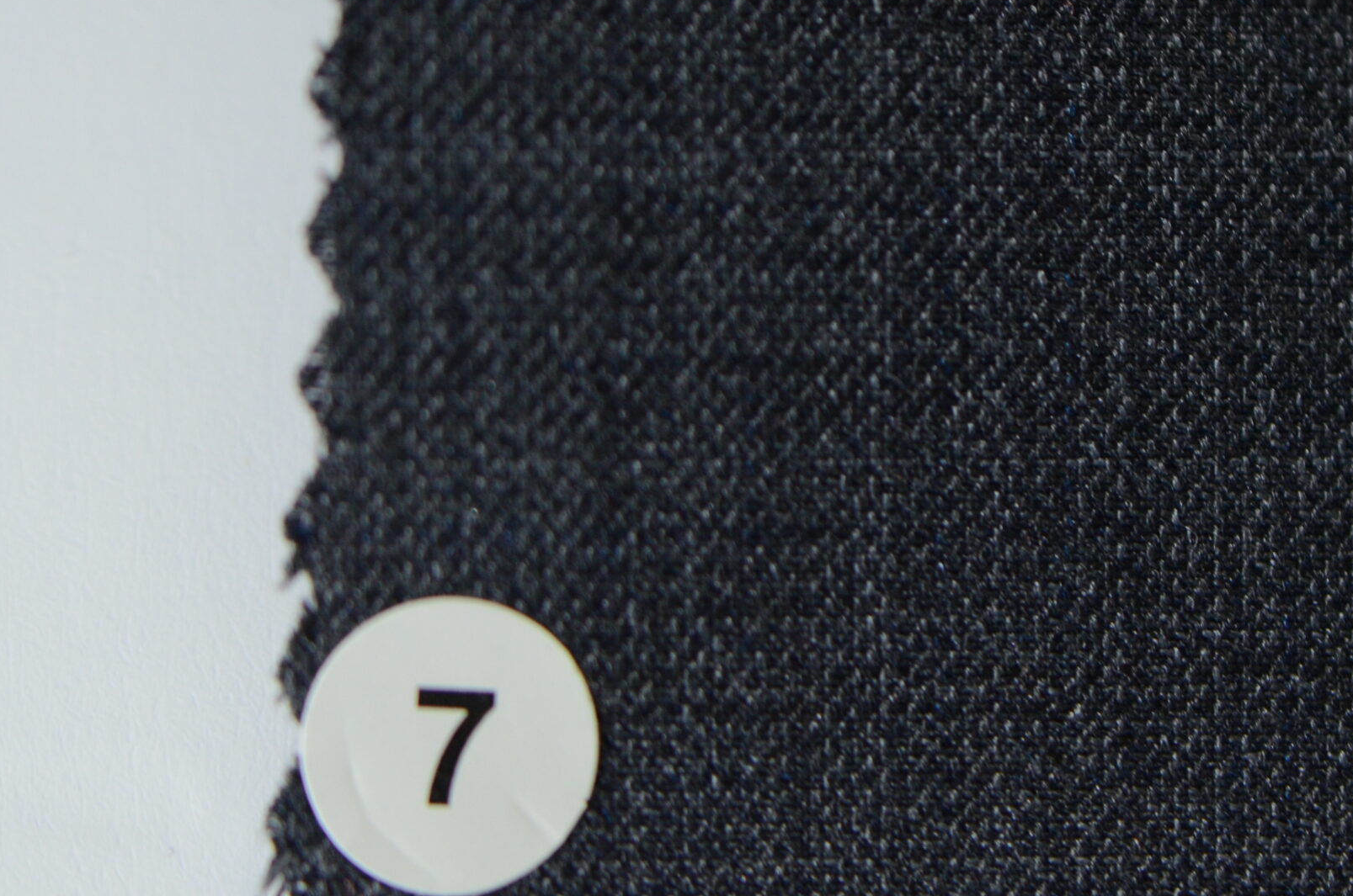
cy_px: 304
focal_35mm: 215
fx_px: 8065
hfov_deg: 9.6
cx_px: 1009
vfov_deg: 6.4
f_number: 3.8
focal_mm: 90
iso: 800
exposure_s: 1/125
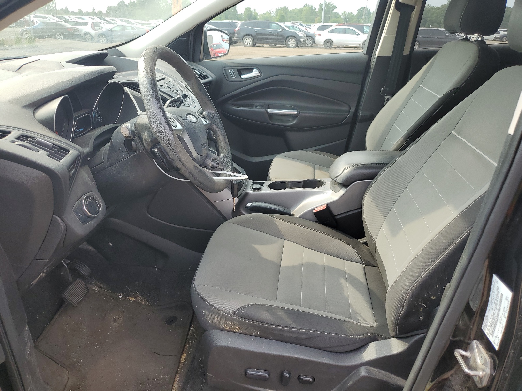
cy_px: 196
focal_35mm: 26
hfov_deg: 67.3
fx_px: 392
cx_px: 261
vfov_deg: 53.1
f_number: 1.5
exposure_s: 1/500
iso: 50
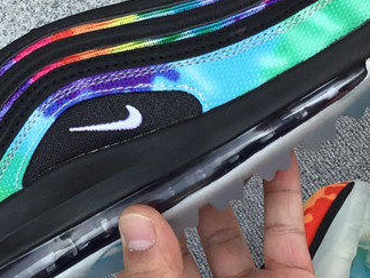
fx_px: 919
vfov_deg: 17.1
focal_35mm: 86
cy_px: 101
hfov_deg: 22.5
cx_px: 88
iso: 25
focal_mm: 3.3
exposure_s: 1/512
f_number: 2.4
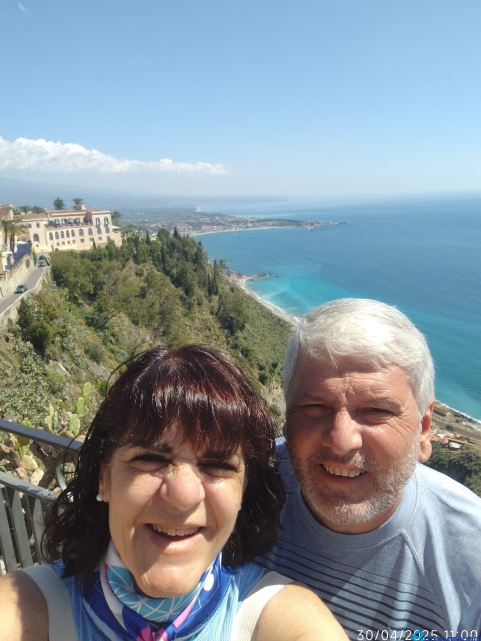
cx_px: 249
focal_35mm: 25
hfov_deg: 54.9
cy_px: 327
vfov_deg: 69.4
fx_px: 463
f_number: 2.45
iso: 50
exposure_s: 1/2026
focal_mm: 3.27
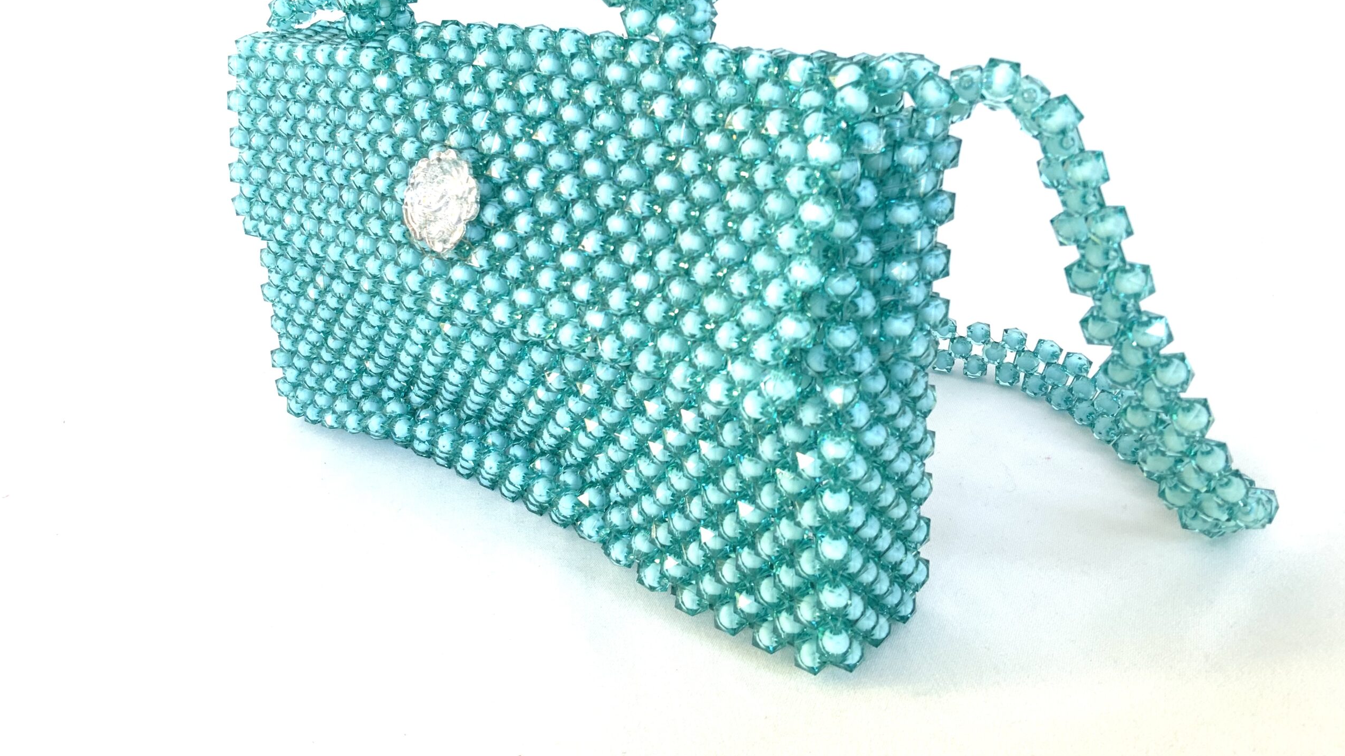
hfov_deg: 61.0
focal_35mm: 32
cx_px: 678
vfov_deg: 36.4
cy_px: 265
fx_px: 1141
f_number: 1.8
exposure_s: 1/122
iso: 32
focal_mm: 3
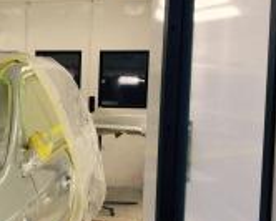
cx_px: -55
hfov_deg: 19.6
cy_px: 125
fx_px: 752
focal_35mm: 92
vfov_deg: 16.7
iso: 64
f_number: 2.4
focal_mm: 4.28
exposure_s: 1/120
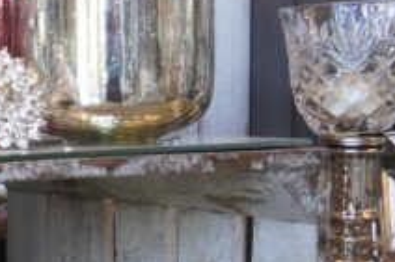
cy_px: 339
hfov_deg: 12.5
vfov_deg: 9.3
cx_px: -380
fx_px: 1590
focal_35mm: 145
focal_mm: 20
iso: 1000
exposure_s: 1/50
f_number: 8
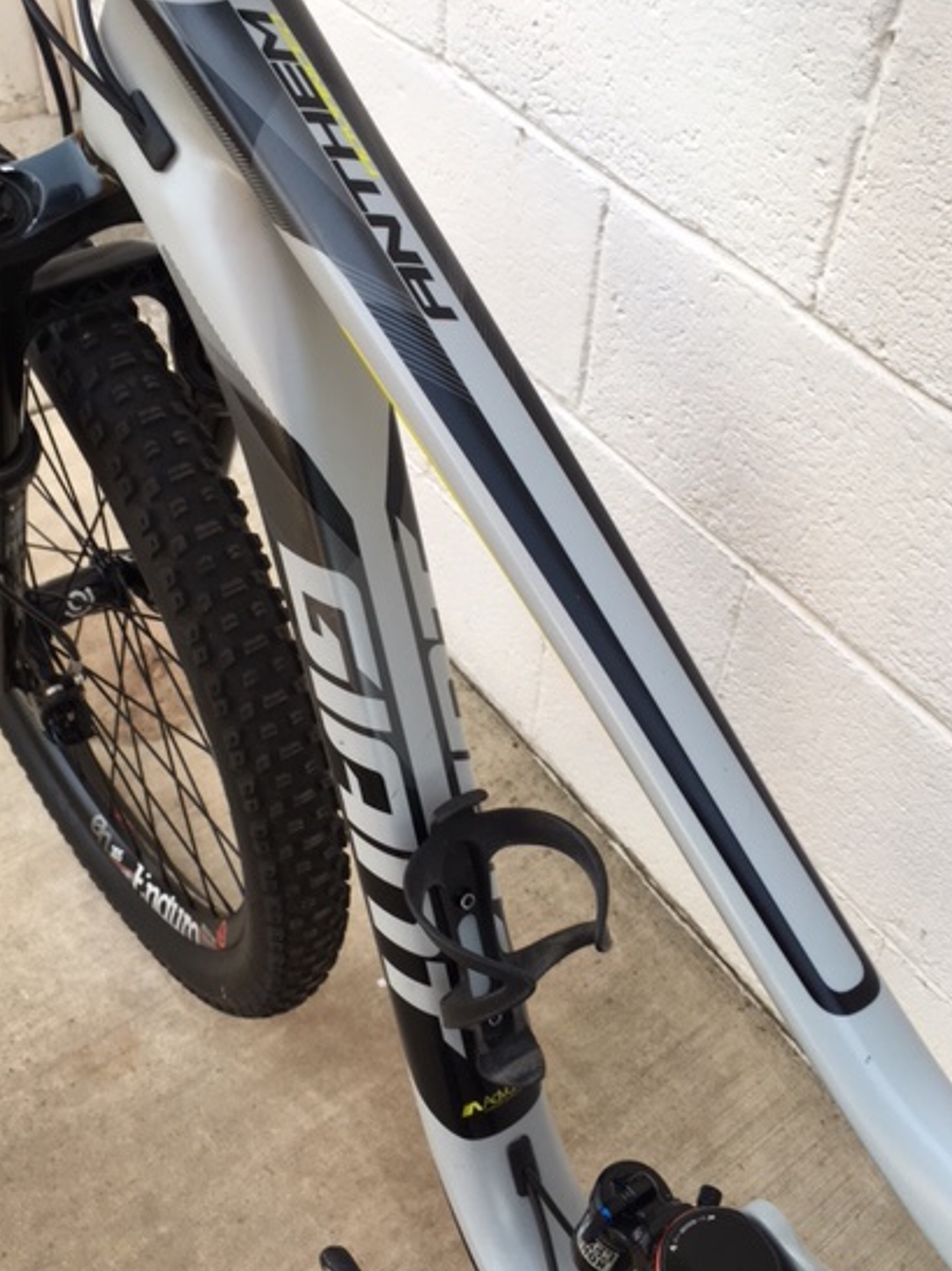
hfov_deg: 41.7
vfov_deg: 54.0
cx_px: 445
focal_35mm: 34
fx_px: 1248
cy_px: 652
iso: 40
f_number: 2.2
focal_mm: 4.15
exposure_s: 1/120
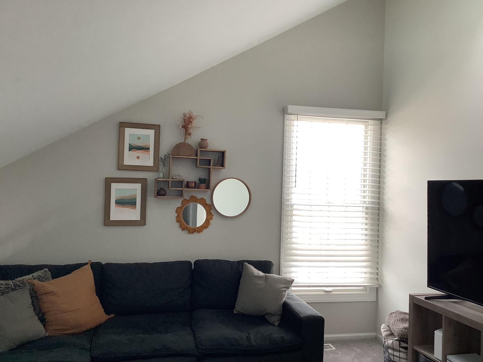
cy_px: 181
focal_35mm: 31
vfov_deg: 45.4
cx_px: 242
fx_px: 433
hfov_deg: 58.4
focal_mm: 3.3
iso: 80
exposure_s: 1/120
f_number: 2.4
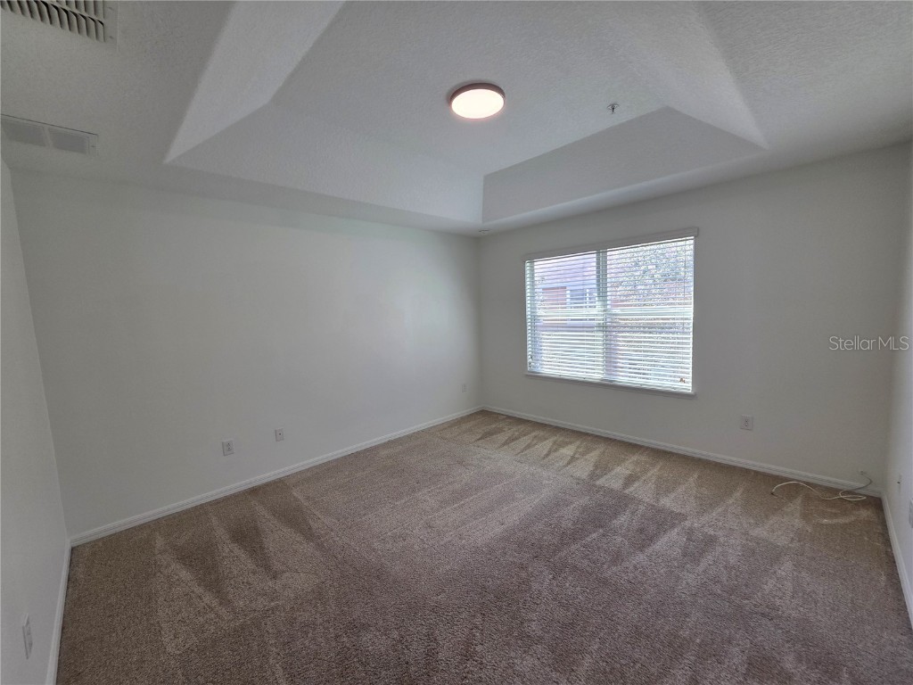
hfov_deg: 106.2
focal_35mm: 13
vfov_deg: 89.9
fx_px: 343
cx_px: 456
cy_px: 342
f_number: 1.9
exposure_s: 1/120
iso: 64
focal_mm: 2.2
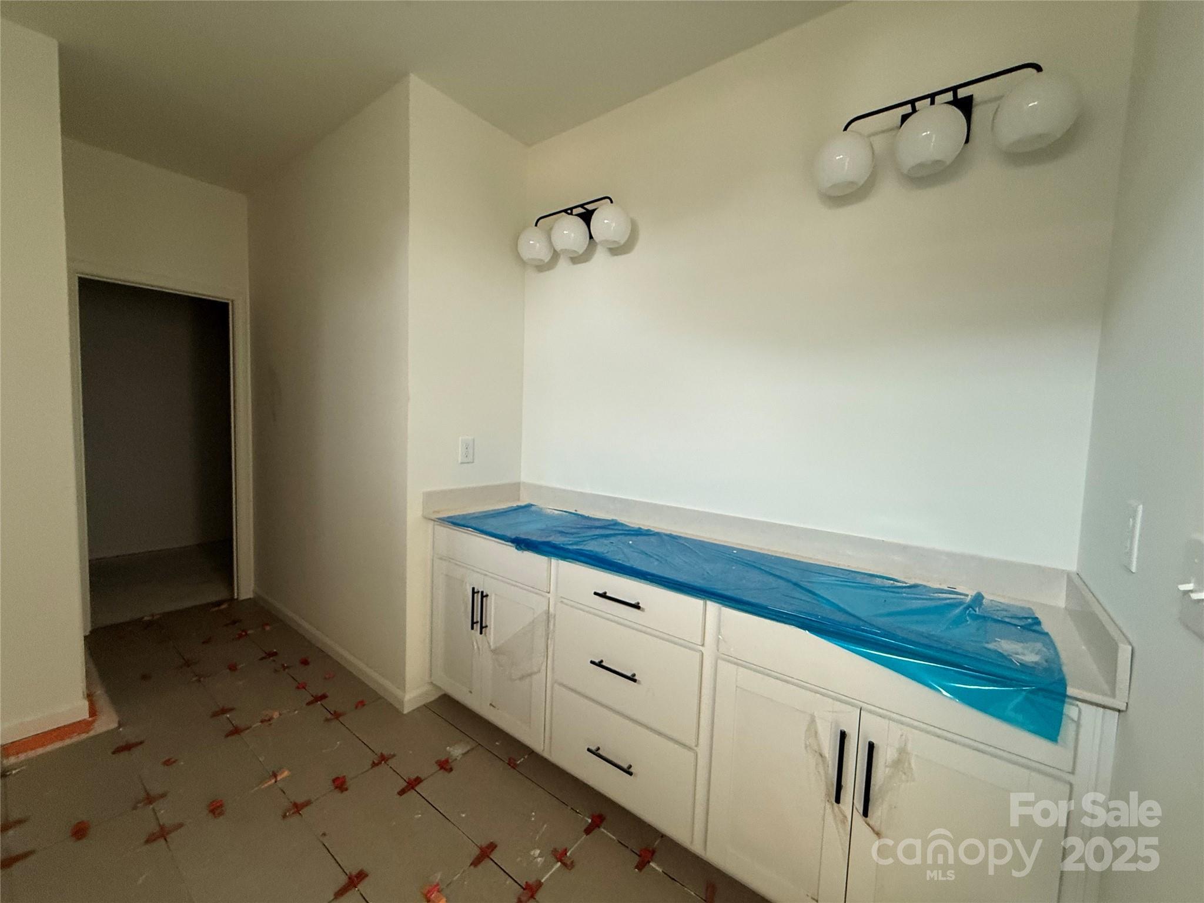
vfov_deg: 85.7
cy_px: 452
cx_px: 602
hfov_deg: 102.1
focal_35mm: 14
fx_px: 487
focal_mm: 2.22
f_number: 2.2
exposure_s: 1/60
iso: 400
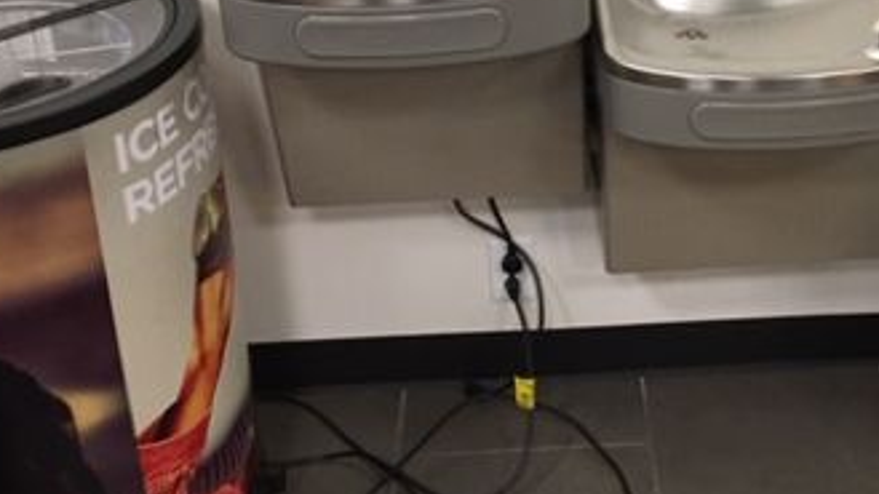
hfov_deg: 32.7
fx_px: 1492
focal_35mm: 64
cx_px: 552
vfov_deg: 18.4
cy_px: 27
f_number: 2.2
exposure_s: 1/30
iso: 125
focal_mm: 4.15
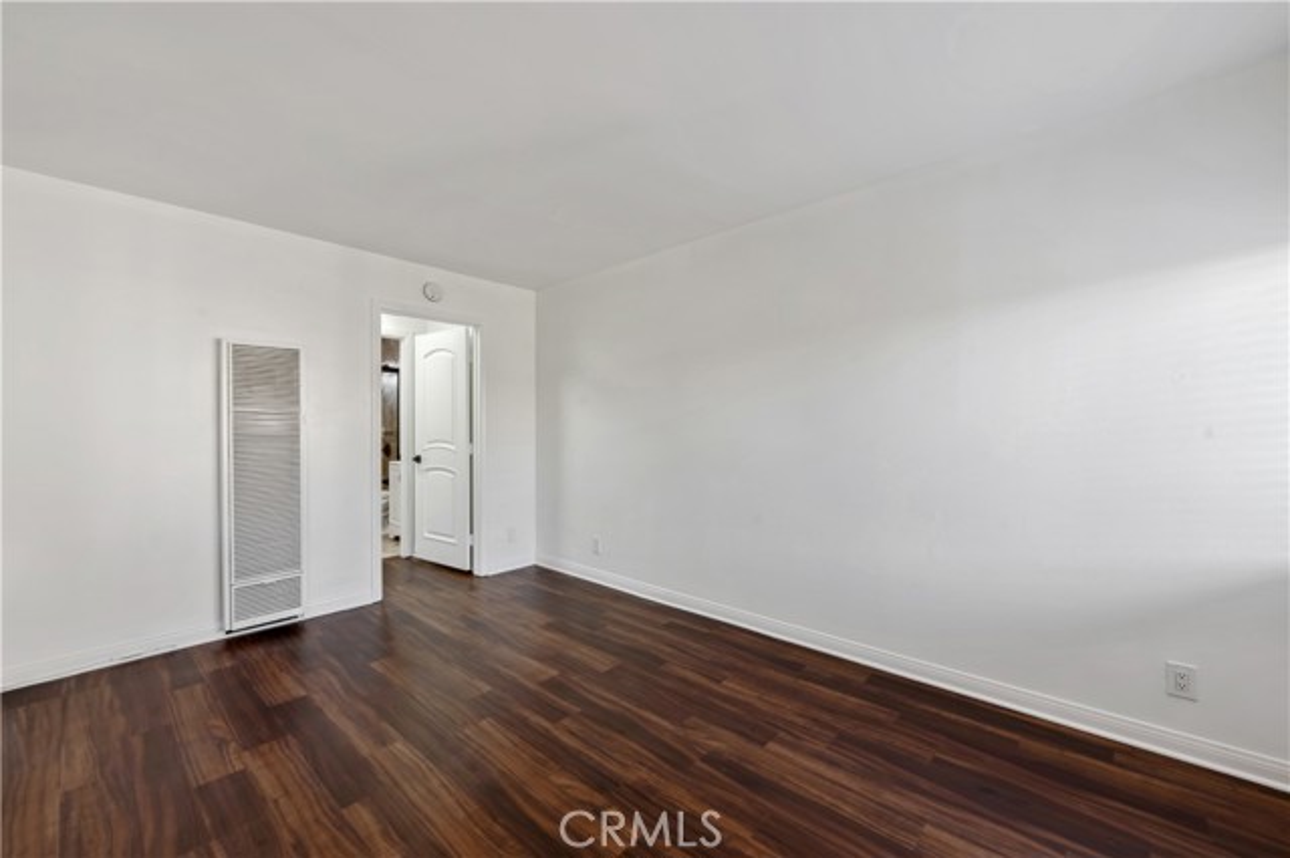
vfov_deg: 81.1
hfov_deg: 104.3
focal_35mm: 14
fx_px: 501
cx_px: 645
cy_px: 429
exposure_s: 1/15
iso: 100
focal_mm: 14
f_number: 10
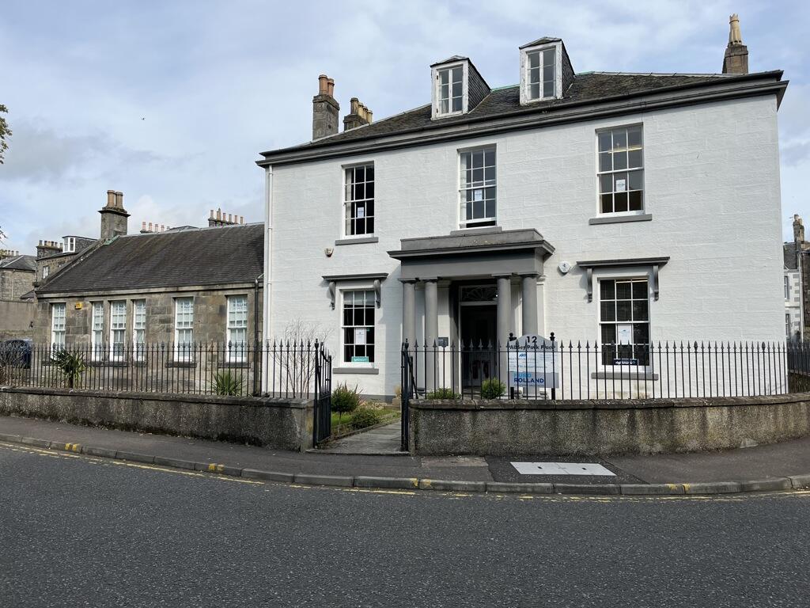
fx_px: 608
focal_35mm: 26
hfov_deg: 67.3
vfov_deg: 53.1
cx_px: 405
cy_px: 304
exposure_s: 1/3311
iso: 50
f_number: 1.6
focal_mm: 5.1
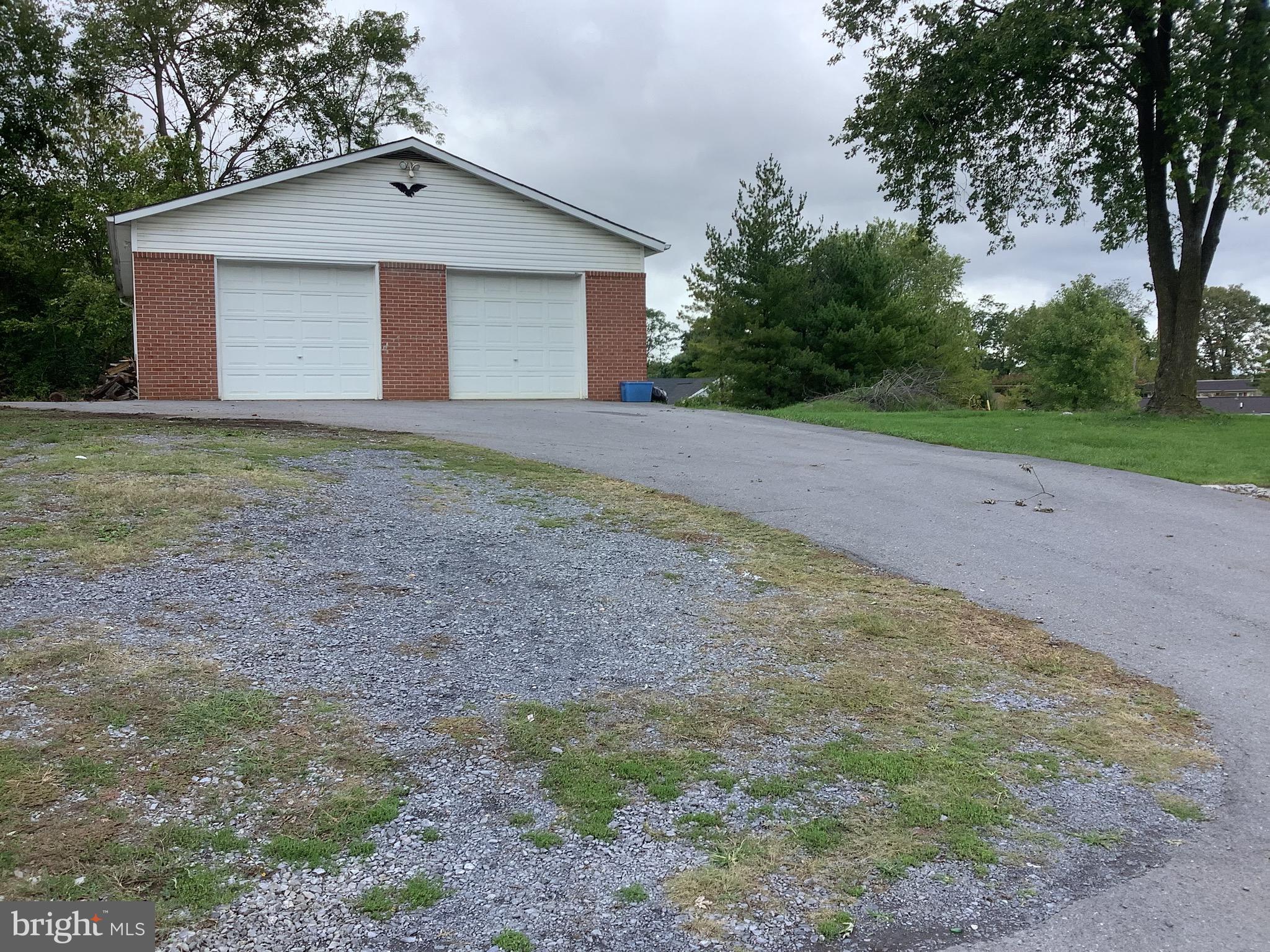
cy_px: 476
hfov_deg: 58.4
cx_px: 635
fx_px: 1137
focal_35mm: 31
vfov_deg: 45.4
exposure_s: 1/394
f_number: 2.4
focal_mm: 3.3
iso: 25
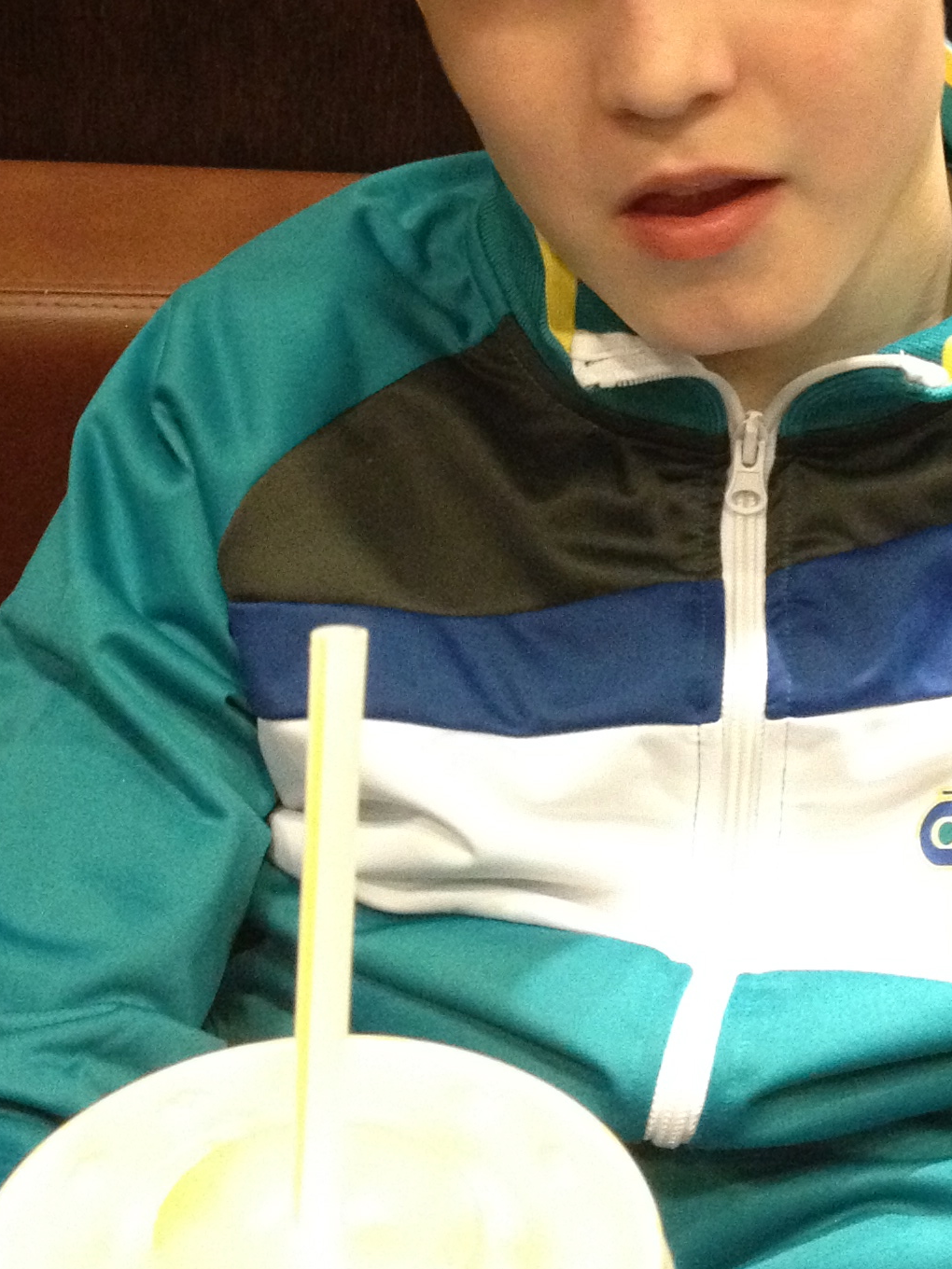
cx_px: 570
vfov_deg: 22.7
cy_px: 133
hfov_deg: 17.6
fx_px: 3080
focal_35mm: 84
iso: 500
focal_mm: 4.28
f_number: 2.4
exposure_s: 1/15
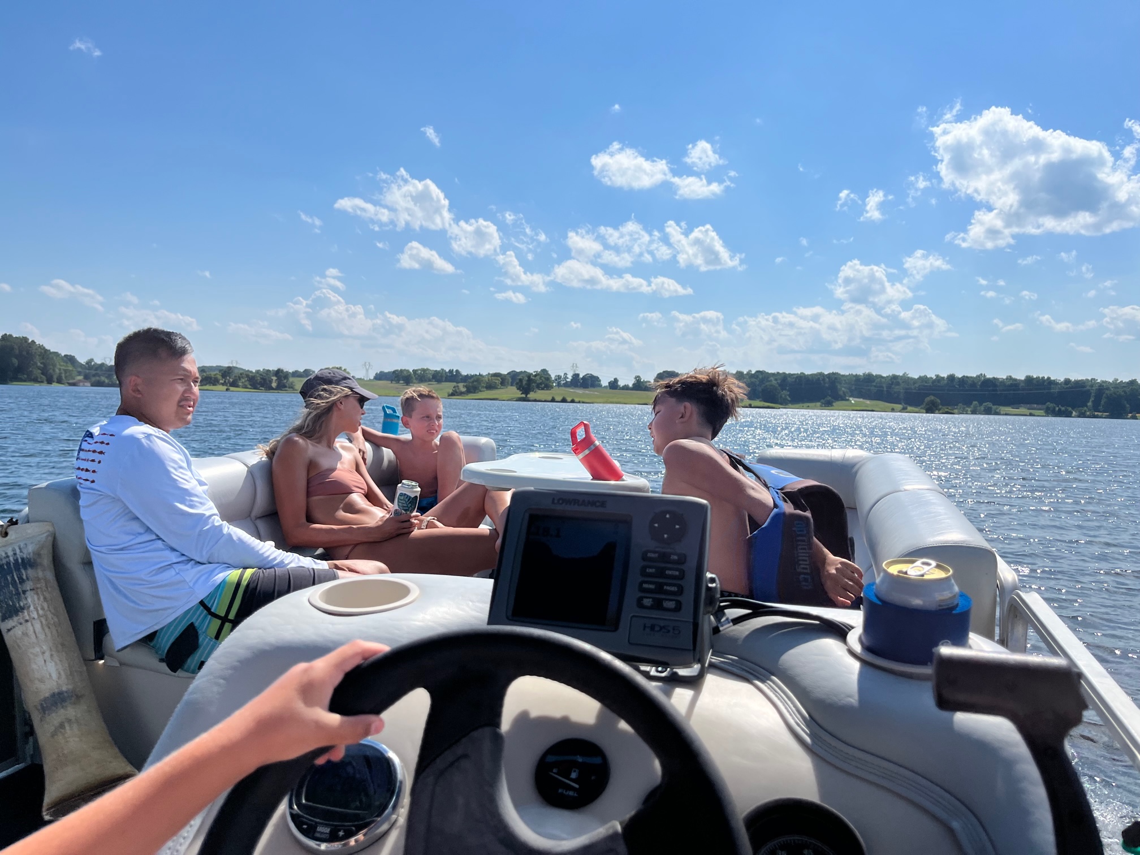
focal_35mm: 26
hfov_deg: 67.3
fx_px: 856
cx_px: 570
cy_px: 428
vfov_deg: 53.1
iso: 50
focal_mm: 5.1
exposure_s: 1/8403
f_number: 1.6
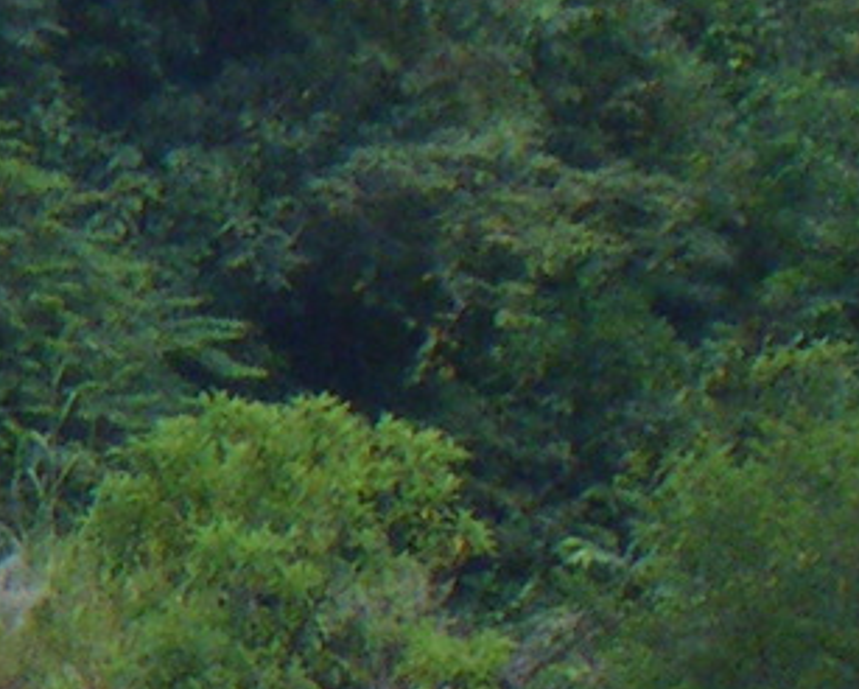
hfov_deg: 2.0
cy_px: 1252
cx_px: -2177
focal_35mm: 948
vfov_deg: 1.6
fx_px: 24116
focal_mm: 20.6
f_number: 5.2
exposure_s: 1/160
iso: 100
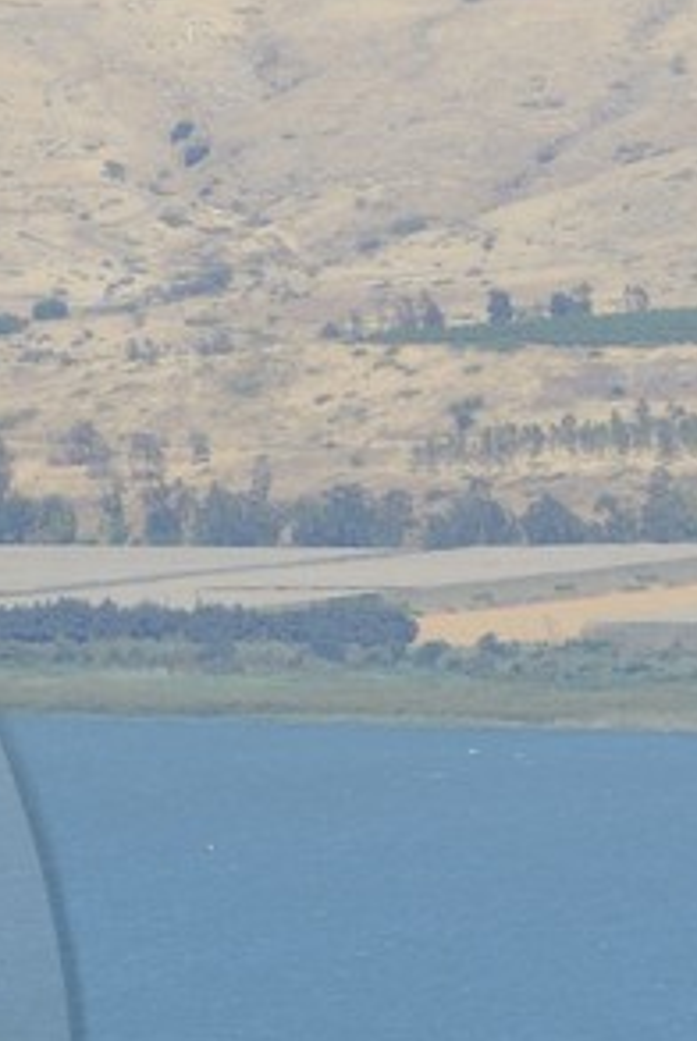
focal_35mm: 845
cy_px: 1158
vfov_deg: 2.4
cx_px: -1022
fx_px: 24481
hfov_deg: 1.6
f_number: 10
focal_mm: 155
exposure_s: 1/320
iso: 200
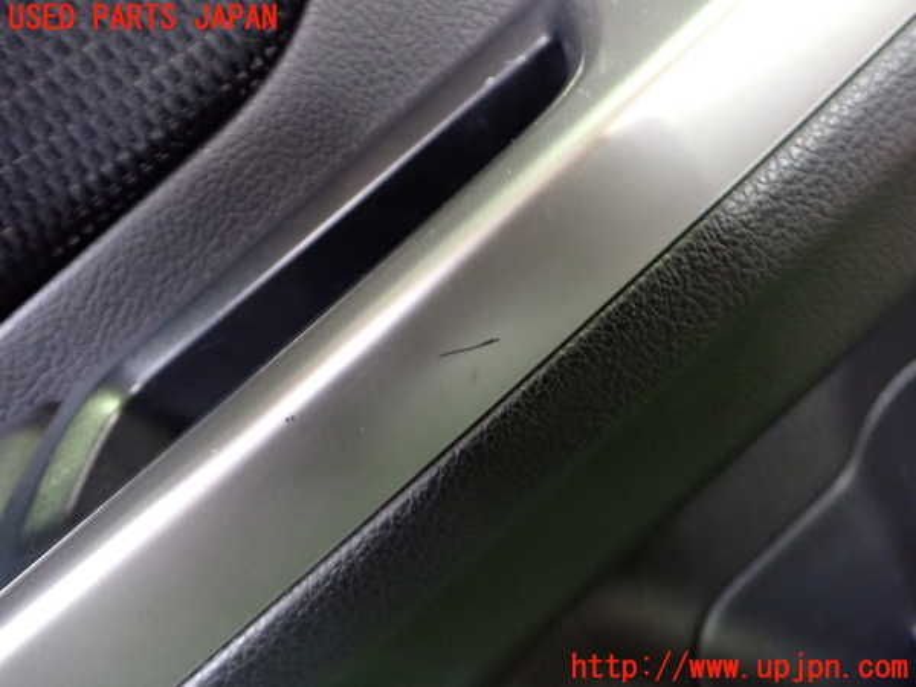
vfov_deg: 46.8
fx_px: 794
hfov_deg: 60.0
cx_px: 458
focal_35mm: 30
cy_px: 344
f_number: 2.3
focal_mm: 5.4
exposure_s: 1/20
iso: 800
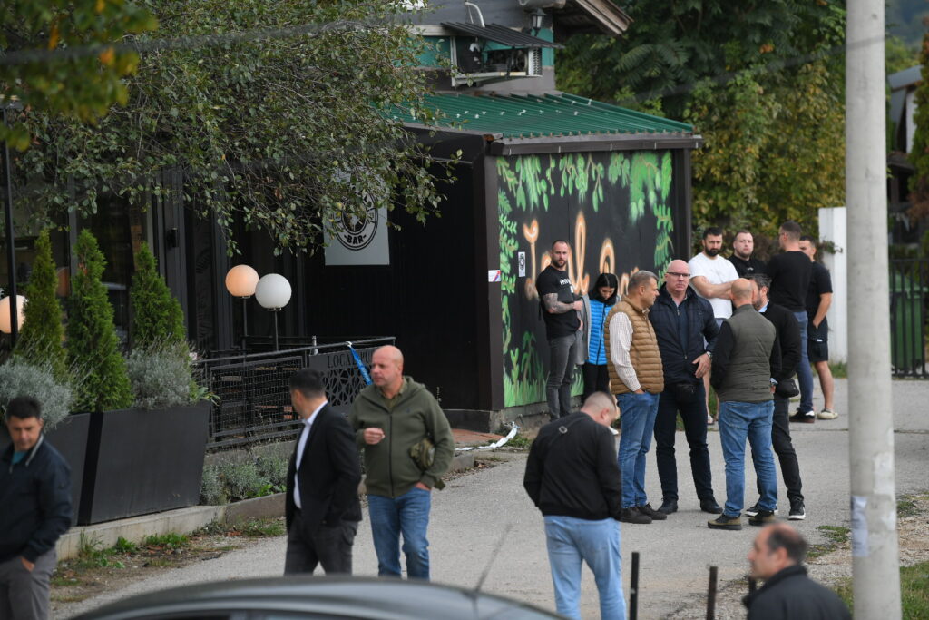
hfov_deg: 10.3
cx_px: 464
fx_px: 5161
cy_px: 310
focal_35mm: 200
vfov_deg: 6.9
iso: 800
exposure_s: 1/640
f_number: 4
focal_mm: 200
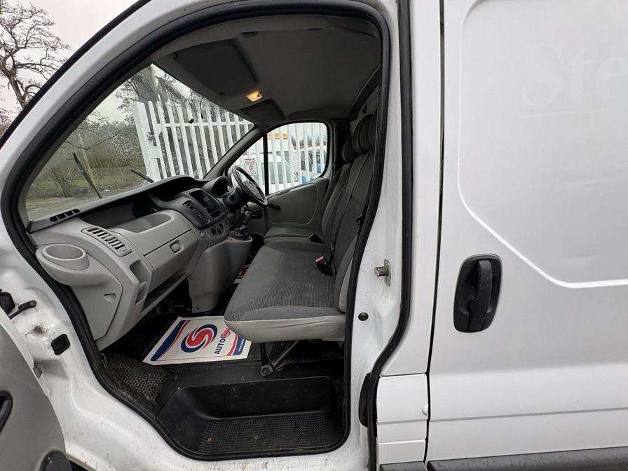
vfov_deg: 85.7
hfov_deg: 102.1
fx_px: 254
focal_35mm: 14
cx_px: 314
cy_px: 236
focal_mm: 2.22
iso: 40
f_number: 2.2
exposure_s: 1/99
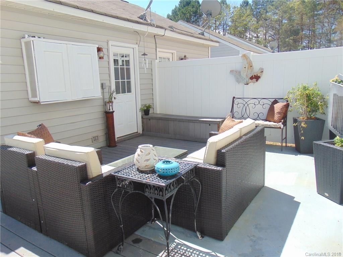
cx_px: 172
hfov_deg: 69.4
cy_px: 128
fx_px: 248
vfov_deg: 54.9
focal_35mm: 25
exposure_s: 1/800
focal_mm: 4.5
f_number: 3
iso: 80
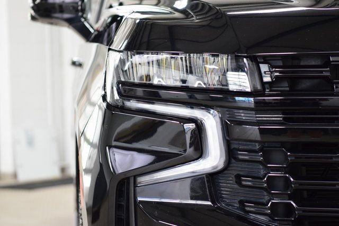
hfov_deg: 19.5
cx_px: 170
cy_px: 113
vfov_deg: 13.0
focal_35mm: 105
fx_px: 989
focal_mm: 70
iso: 1600
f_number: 2.8
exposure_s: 1/80
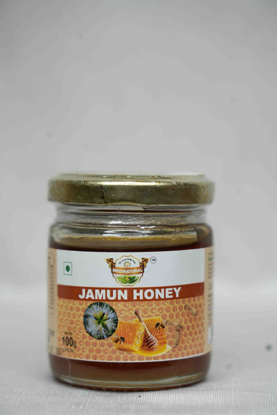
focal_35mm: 105
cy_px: 208
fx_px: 1212
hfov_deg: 13.0
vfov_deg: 19.5
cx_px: 138
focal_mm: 105
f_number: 5
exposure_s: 1/80
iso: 250
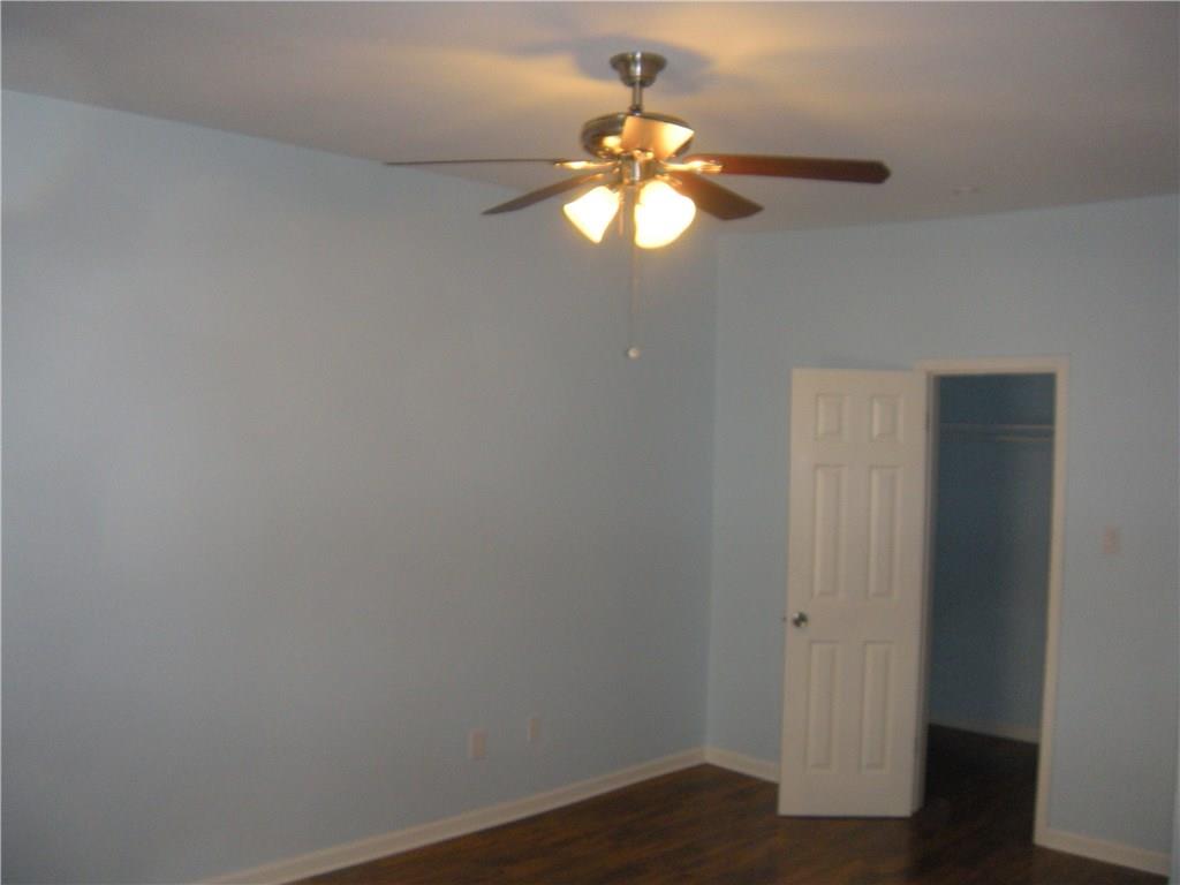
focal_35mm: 35
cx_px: 590
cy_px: 442
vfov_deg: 40.7
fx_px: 1193
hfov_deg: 52.6
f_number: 3.8
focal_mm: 5.9
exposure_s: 1/53.3
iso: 200
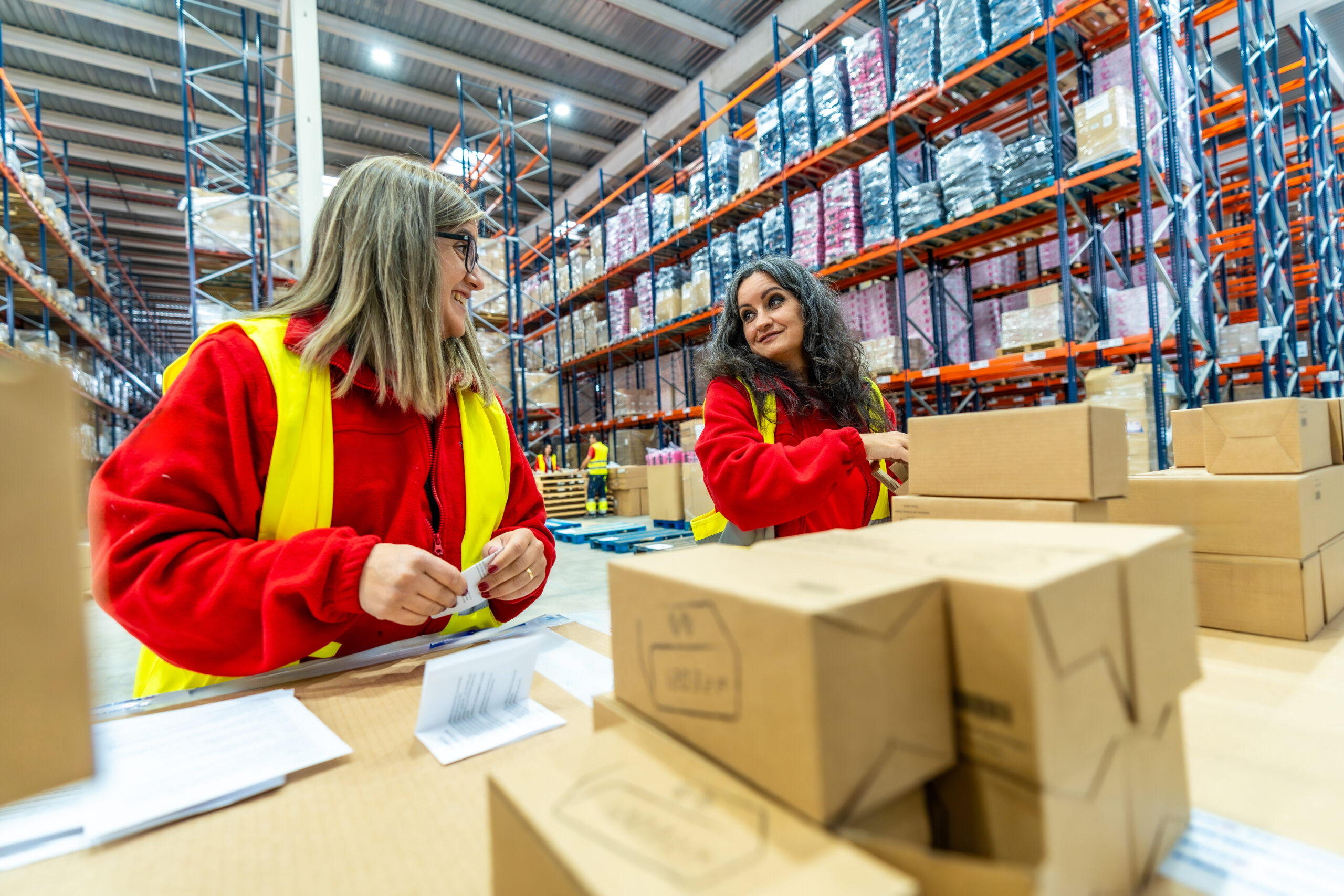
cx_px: 672
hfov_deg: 93.3
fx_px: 635
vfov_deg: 70.4
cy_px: 448
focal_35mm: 17
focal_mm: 17
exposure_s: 1/100
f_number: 2.8
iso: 1000
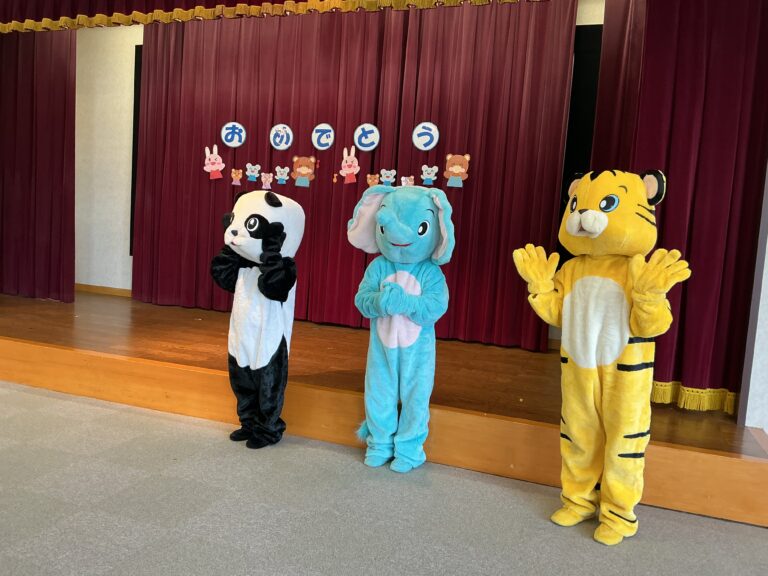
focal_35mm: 29
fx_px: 643
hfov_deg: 61.7
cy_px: 288
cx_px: 384
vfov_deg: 48.2
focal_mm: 3
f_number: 1.8
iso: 50
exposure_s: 1/60
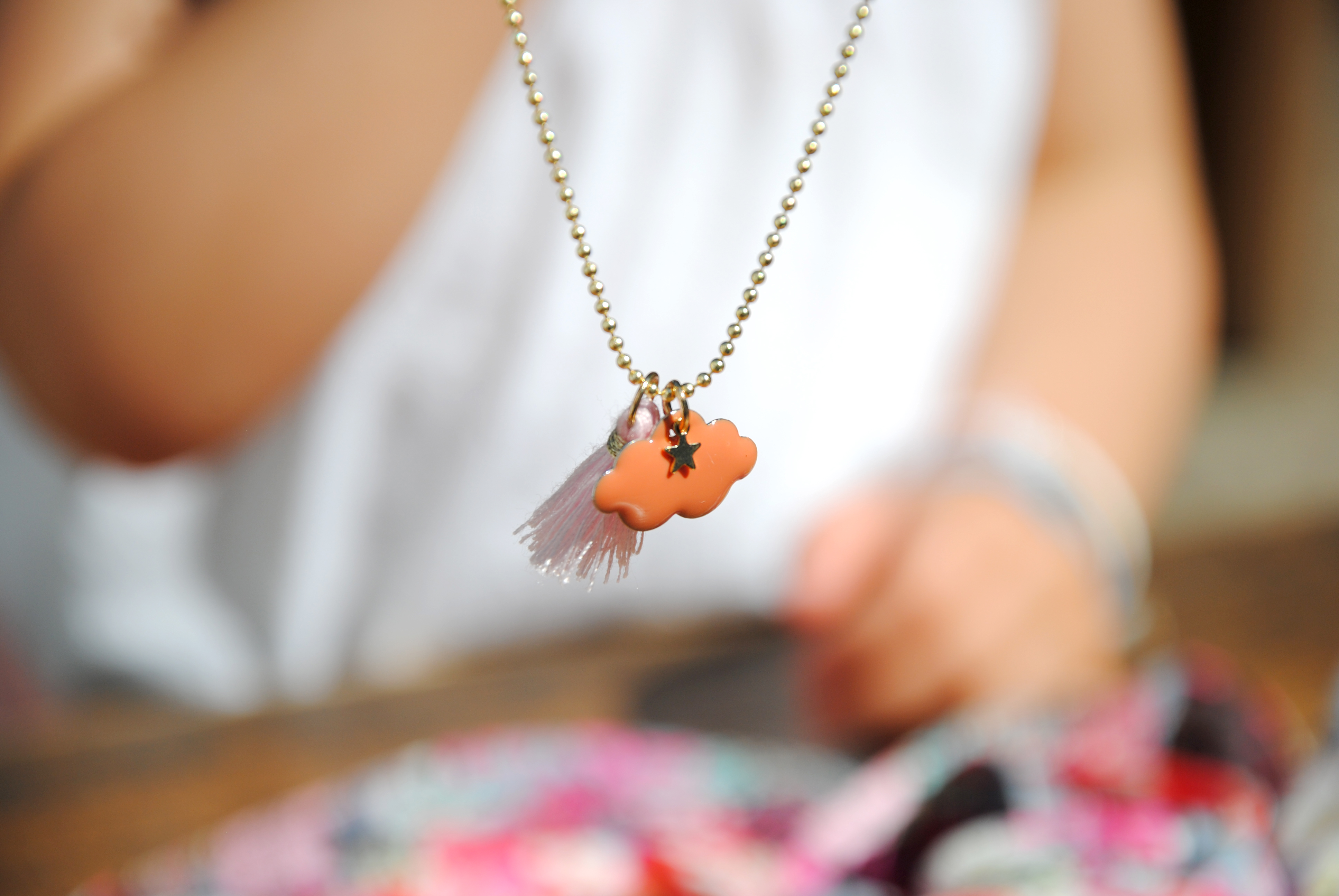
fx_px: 5865
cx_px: 670
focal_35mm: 158
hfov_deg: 13.0
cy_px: 448
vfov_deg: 8.7
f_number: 6.3
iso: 100
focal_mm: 105
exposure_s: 1/640
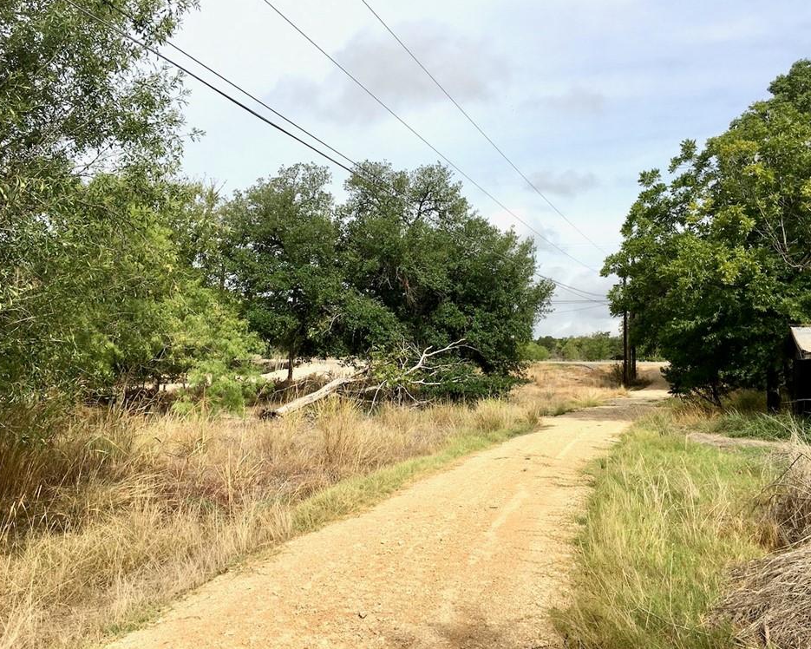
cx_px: 436
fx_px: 744
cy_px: 318
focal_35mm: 31
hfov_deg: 57.1
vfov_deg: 47.1
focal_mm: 4.15
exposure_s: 1/1603
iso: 25
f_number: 2.2
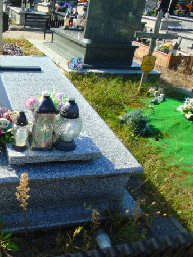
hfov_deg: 38.6
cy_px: 134
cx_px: 30
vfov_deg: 52.6
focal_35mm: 35
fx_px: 260
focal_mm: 4.4
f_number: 3.4
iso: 80
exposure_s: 1/400
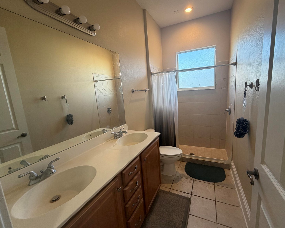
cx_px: 154
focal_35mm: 15
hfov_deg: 96.6
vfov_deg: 84.0
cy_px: 111
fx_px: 127
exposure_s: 1/120
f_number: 2.2
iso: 160
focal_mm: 2.22
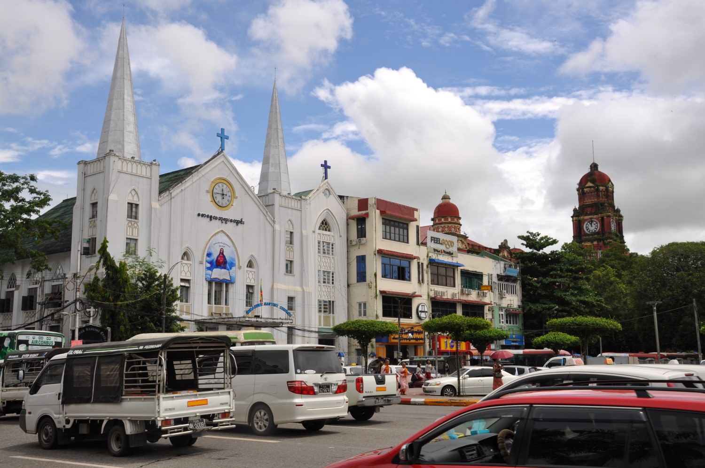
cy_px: 234
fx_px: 763
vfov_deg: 34.1
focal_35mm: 39
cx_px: 352
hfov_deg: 49.6
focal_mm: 26
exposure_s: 1/250
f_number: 8
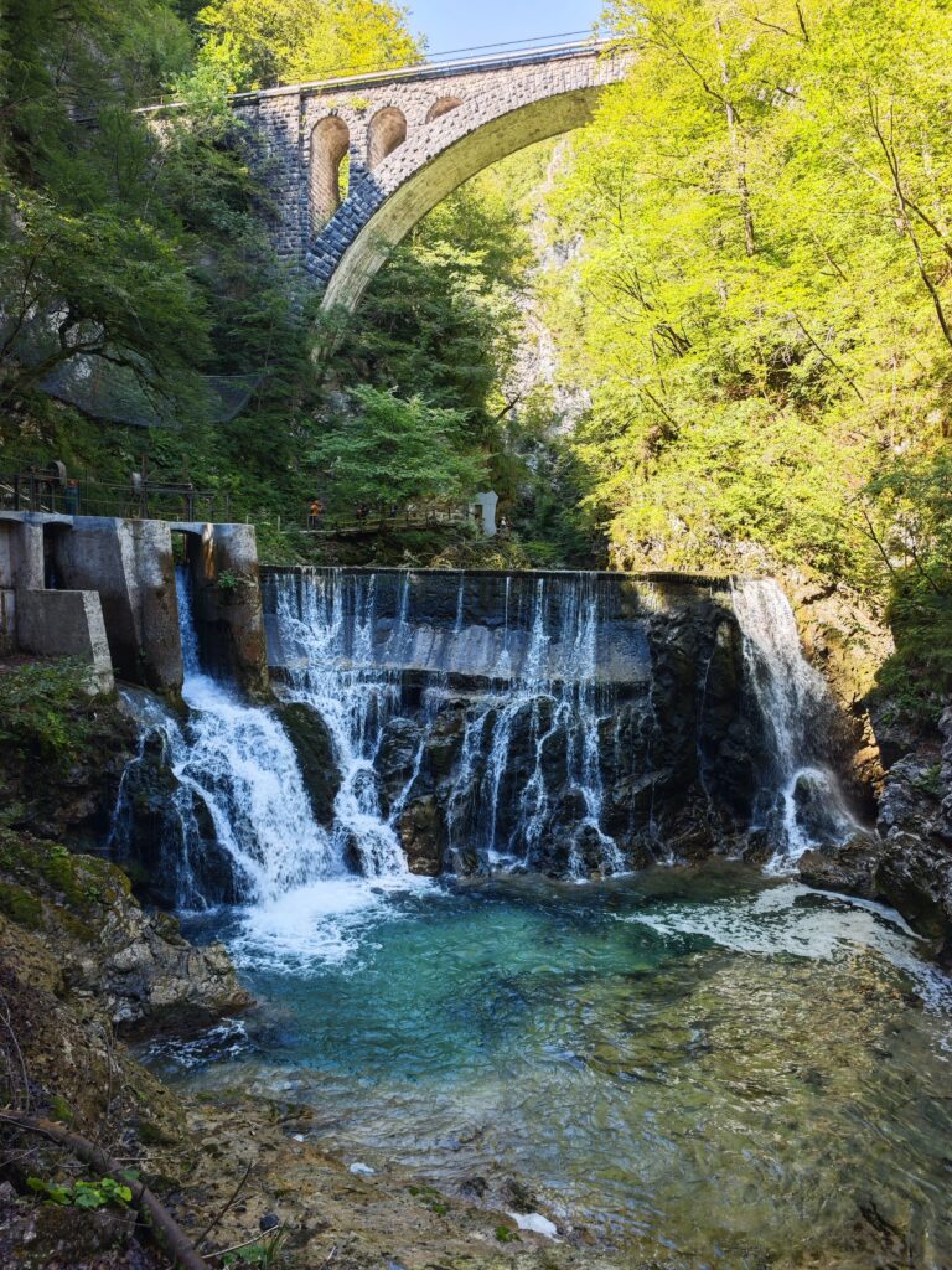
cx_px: 476
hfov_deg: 58.9
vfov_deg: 73.9
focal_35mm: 23
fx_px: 843
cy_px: 635
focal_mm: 8.72
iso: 125
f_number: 2
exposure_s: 1/101
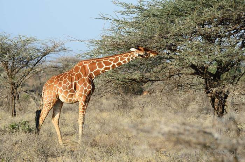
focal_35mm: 345
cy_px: 81
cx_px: 122
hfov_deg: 6.0
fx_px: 2342
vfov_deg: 4.0
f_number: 5.3
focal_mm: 230
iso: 200
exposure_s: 1/500
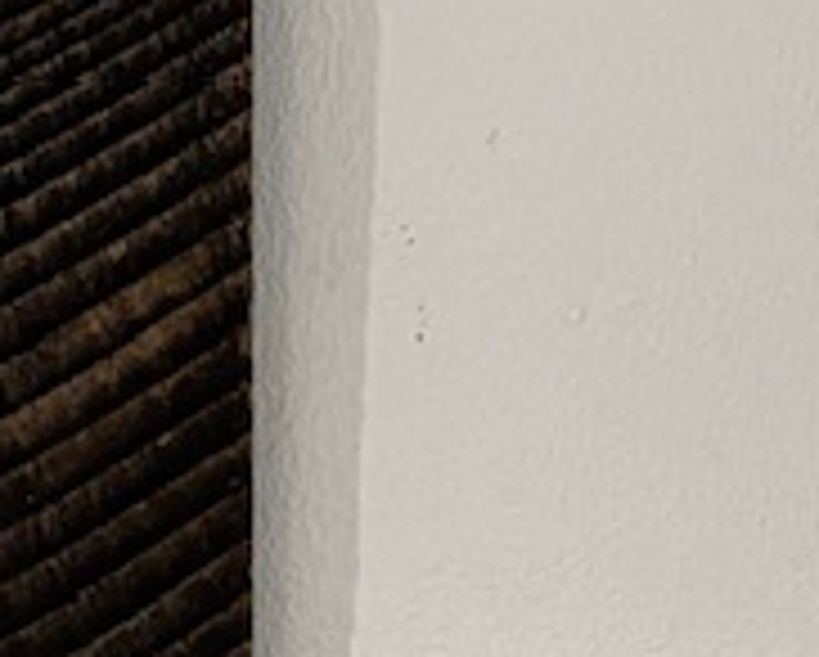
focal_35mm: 178
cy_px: -1926
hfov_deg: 10.4
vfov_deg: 6.8
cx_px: -450
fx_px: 4319
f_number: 1.6
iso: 125
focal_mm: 5.96
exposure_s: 1/100
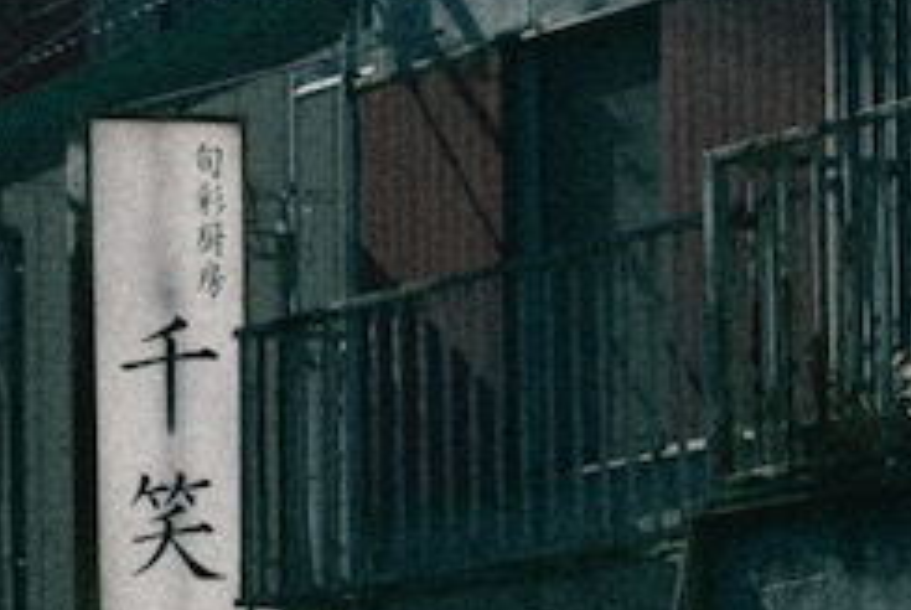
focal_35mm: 261
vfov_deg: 5.2
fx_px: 6613
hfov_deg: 7.7
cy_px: 1006
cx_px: -487
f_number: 5.6
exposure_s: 1/640
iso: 100
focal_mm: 40
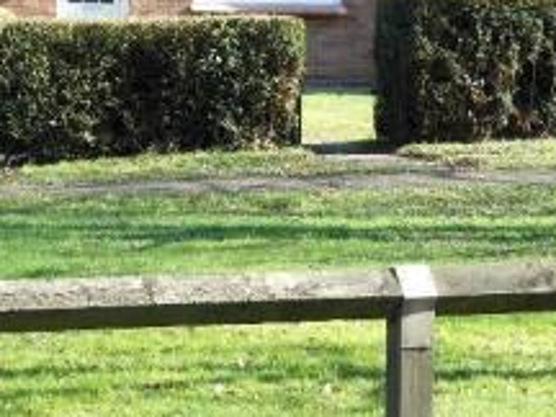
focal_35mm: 178
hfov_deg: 11.1
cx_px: 109
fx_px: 2859
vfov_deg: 8.3
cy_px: -79
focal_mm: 11.7
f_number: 4.3
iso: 80
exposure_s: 1/100
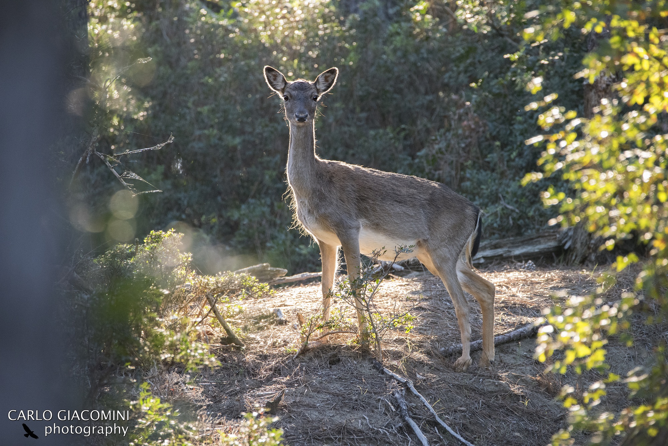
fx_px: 10206
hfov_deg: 3.7
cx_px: 334
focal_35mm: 550
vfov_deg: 2.5
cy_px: 223
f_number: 8
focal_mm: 550
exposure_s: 1/500
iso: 4000
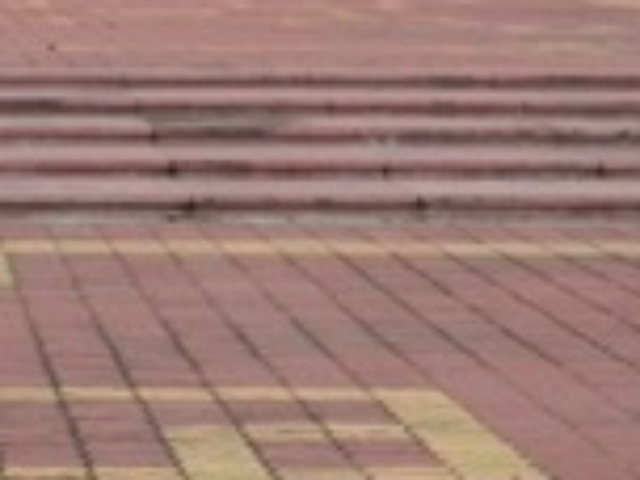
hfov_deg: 11.8
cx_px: -67
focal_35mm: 165
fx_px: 3051
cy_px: -211
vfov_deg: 8.8
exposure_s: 1/761
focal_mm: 10.1
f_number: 8.2
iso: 400
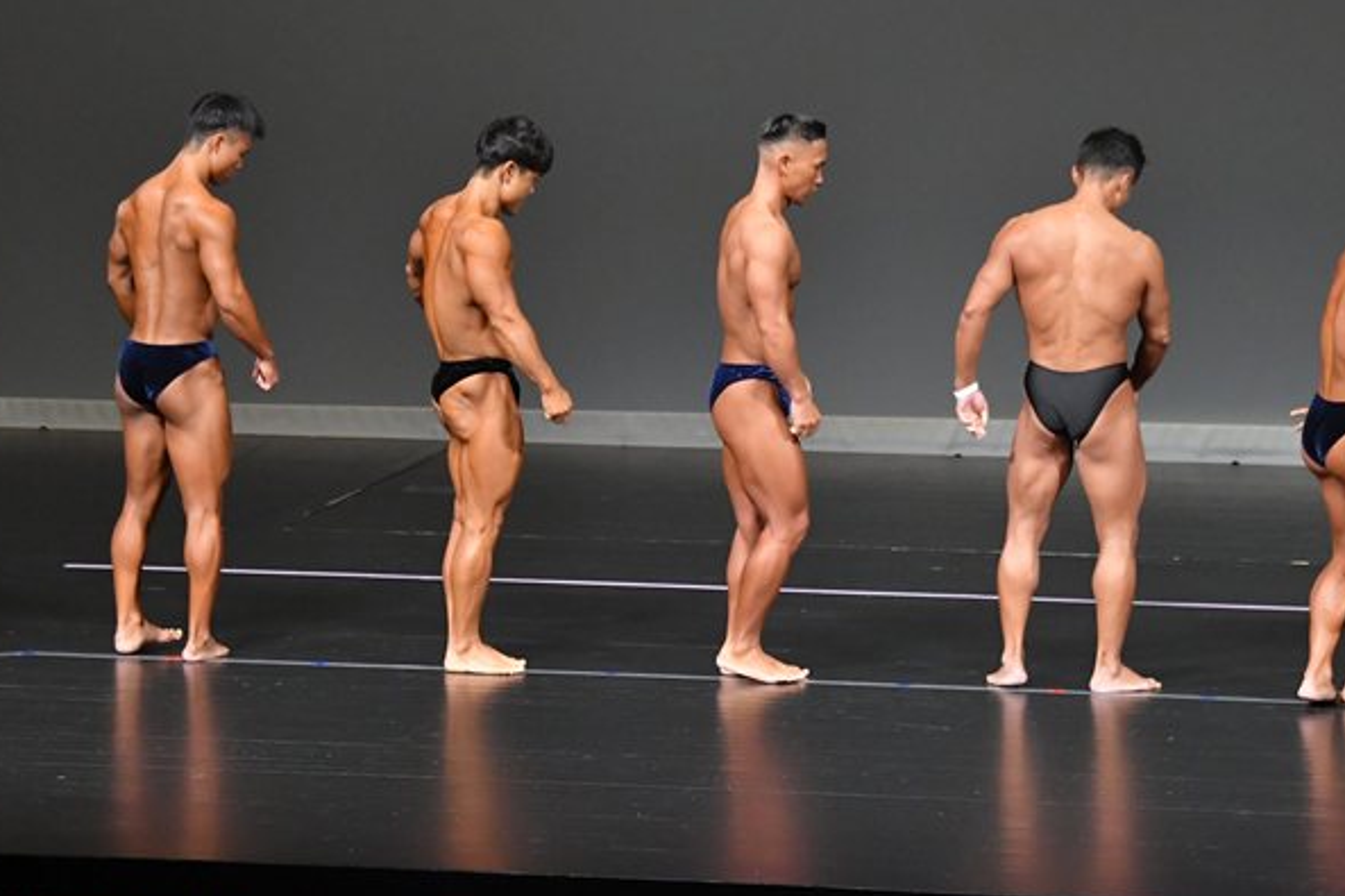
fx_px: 9860
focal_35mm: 264
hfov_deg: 7.8
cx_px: 482
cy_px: 345
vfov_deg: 5.2
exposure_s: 1/400
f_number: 5.6
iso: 5000
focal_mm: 135
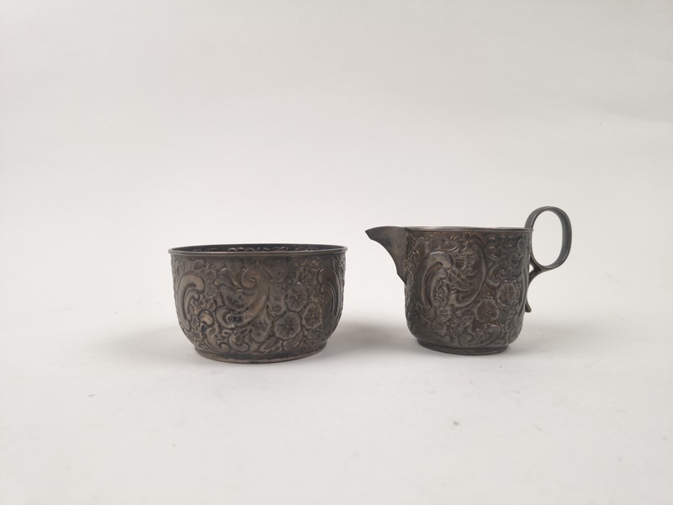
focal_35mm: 24
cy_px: 252
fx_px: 467
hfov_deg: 71.6
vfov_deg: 56.8
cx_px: 336
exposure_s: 1/104
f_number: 1.8
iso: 100
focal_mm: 5.56
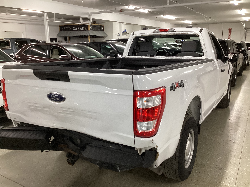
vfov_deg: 45.4
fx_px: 224
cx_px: 125
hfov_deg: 58.4
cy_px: 94
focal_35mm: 31
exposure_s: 1/50
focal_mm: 3.3
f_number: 2.4
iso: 200
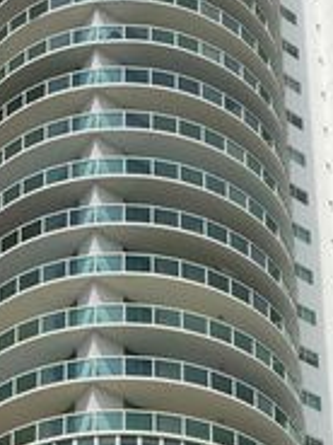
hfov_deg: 14.1
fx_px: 1347
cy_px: 715
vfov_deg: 16.6
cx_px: 191
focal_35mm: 105
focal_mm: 4.15
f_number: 2.2
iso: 32
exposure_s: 1/5650
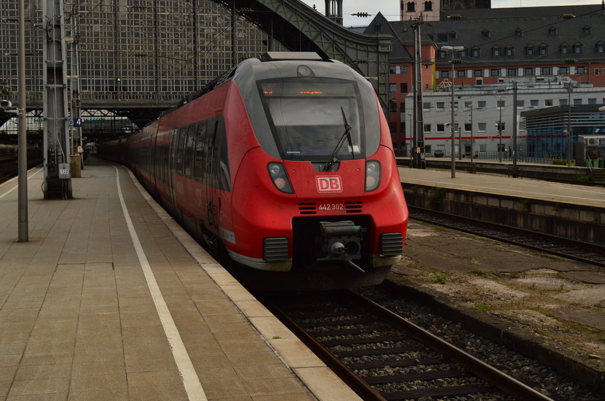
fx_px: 789
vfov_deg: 28.6
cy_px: 182
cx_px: 298
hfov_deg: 42.0
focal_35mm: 47
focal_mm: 24
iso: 200
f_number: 5.6
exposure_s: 1/1250
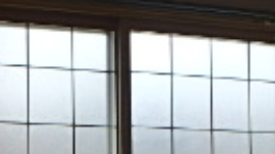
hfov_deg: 19.3
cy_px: 248
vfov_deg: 10.4
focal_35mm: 111
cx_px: 110
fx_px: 809
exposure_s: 1/320
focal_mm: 3.7
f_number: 3.5
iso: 125
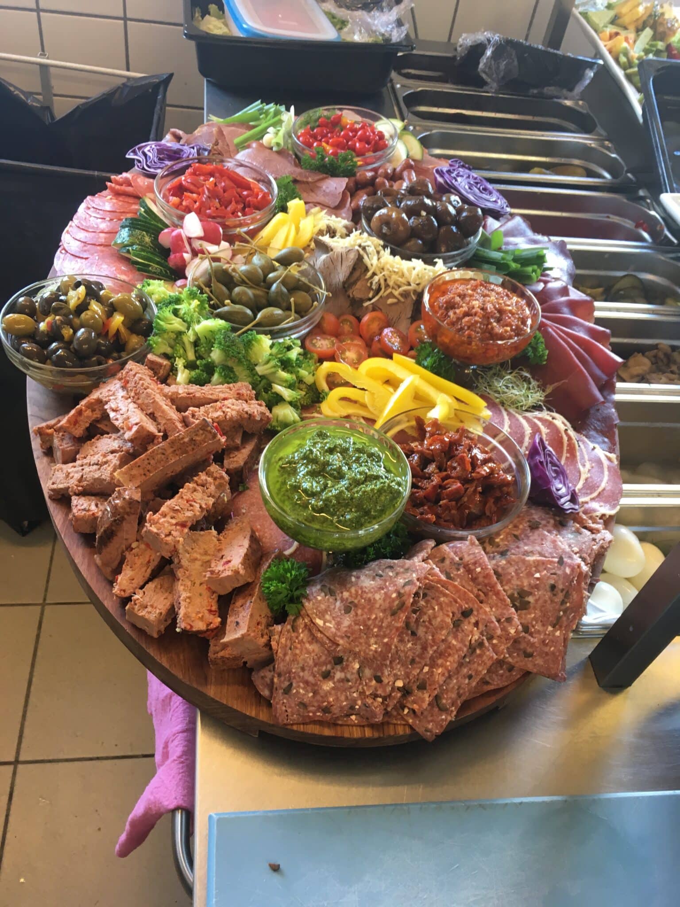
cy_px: 454
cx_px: 340
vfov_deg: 61.7
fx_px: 760
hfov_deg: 48.2
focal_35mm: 29
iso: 80
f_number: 2.2
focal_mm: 4.15
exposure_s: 1/33
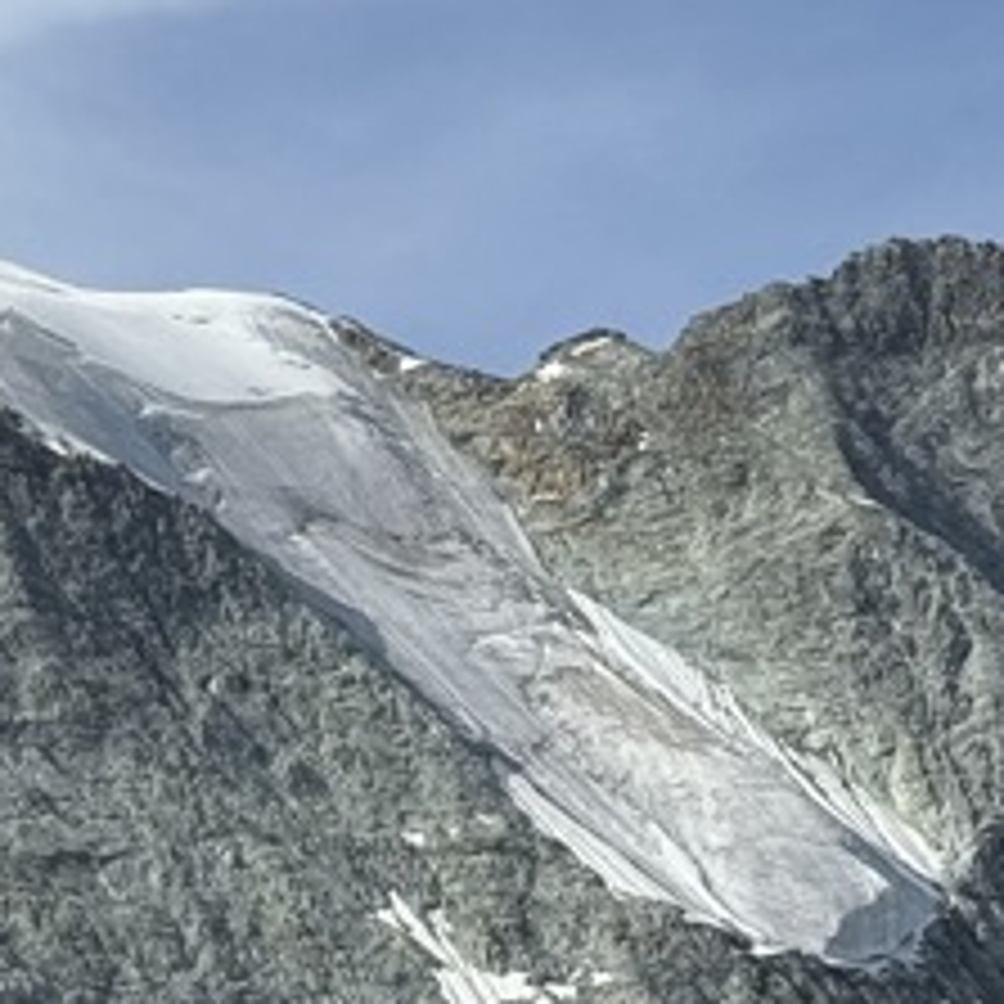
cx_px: -815
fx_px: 6399
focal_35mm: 195
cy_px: 810
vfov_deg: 9.0
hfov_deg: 8.6
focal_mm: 6.76
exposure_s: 1/5587
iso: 64
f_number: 1.78
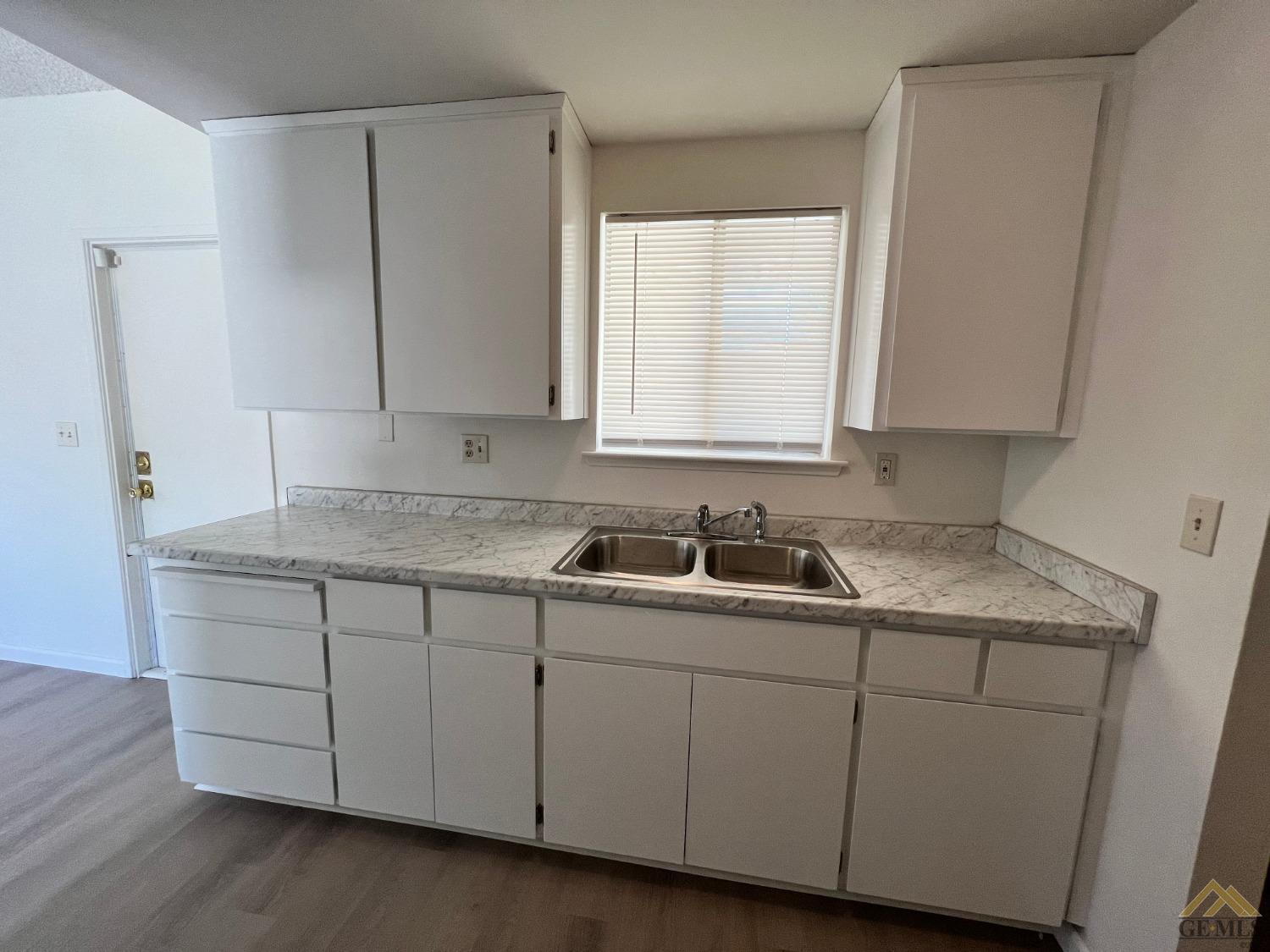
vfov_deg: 89.9
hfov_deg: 106.2
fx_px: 477
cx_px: 635
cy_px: 476
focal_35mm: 13
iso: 80
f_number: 1.8
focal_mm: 1.57
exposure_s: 1/120
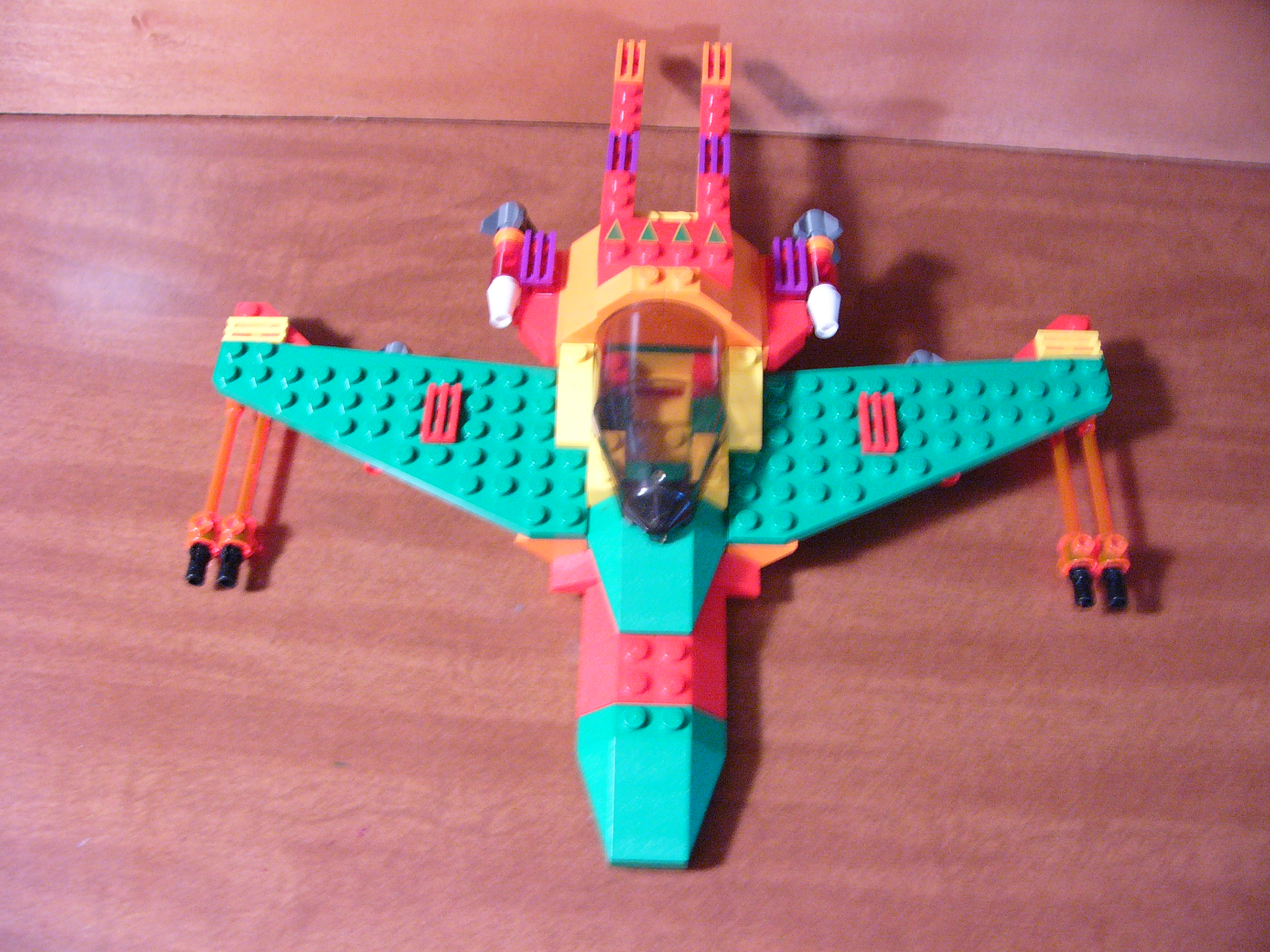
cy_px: 476
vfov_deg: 39.7
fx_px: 1321
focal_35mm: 36
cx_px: 635
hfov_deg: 51.4
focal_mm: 6
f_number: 2.8
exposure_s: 1/6
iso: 200
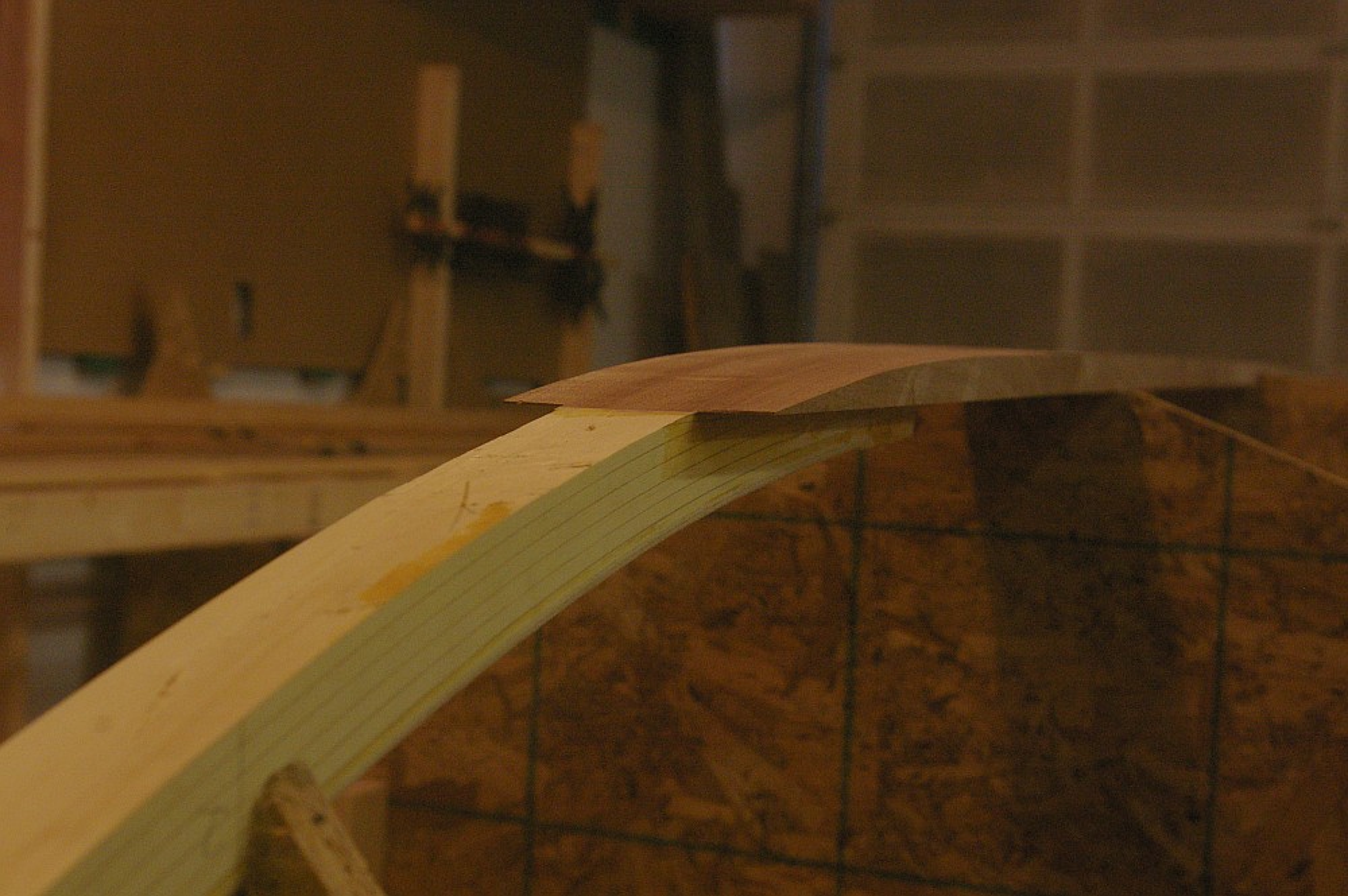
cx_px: 674
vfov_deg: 27.2
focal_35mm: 50
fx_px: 1852
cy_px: 448
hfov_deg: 40.0
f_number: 6.7
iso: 1600
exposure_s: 1/20
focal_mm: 33
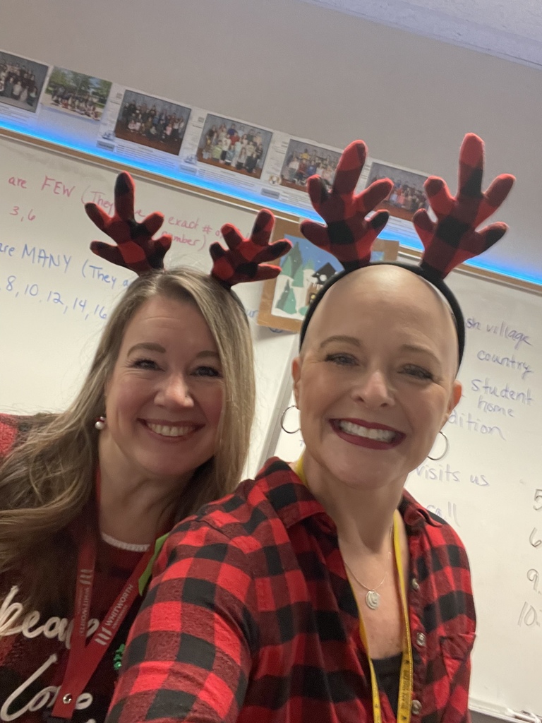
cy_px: 362
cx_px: 271
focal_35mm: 30
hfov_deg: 46.8
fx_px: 626
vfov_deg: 60.0
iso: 500
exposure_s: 1/30
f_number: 2.2
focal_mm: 2.71
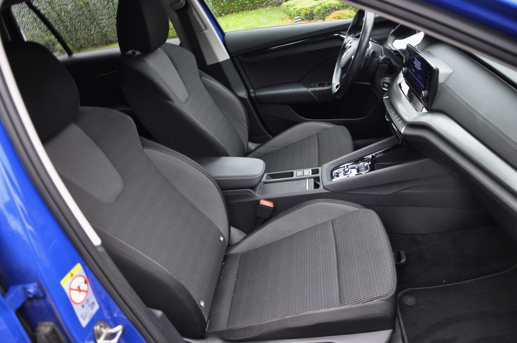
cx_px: 258
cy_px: 172
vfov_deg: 47.8
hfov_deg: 67.5
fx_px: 387
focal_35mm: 27
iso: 250
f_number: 3.8
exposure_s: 1/15
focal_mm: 18
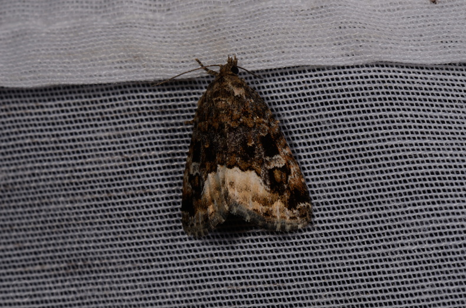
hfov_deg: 16.1
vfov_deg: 10.7
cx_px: 233
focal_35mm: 128
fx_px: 1646
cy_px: 154
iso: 100
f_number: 32
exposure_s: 1/60
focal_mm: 85
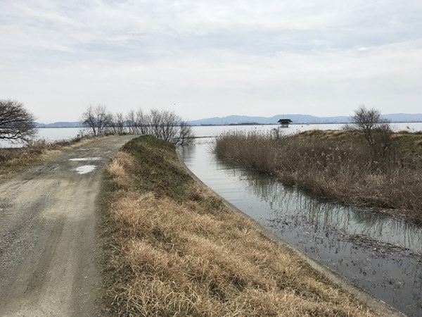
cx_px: 211
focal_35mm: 28
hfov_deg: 63.4
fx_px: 341
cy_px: 158
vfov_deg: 49.7
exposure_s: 1/5650
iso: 25
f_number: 1.8
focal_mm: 3.99
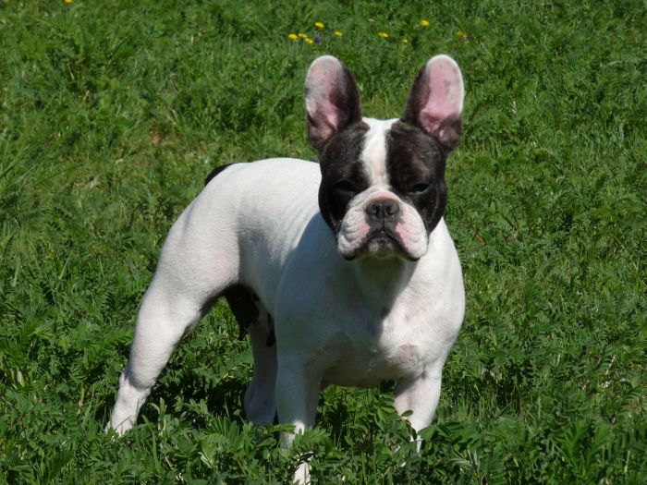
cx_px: 324
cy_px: 242
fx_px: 4691
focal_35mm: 251
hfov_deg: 7.9
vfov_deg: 5.9
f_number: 6.3
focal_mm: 44.7
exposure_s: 1/500
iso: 100
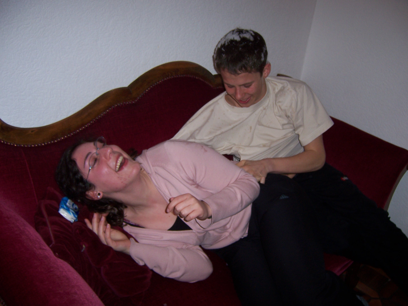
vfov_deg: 39.7
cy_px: 153
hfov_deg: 51.4
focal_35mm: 36
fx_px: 424
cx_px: 204
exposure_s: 1/60
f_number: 2.8
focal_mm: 6.2
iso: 80
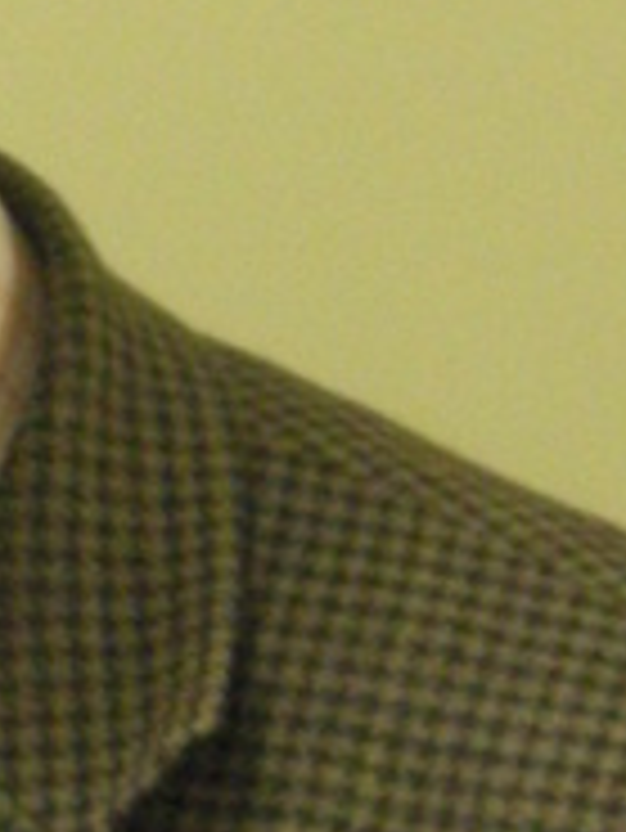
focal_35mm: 454
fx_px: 10934
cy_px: 729
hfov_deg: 3.3
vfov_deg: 4.4
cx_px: -365
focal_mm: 17.1
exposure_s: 1/34.5
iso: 400
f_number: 4.7
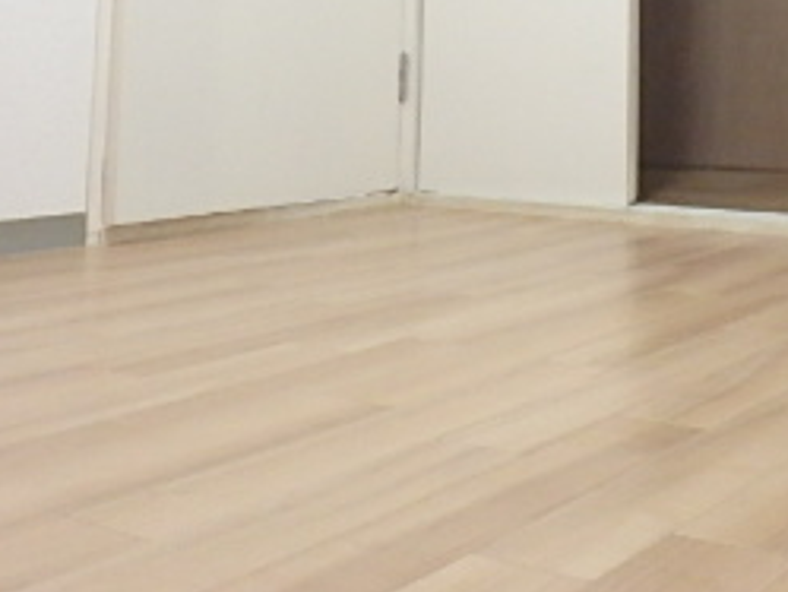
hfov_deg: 34.3
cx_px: 649
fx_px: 1230
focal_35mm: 54
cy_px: -82
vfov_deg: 24.9
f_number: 3.5
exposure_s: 1/30
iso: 800
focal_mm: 3.7
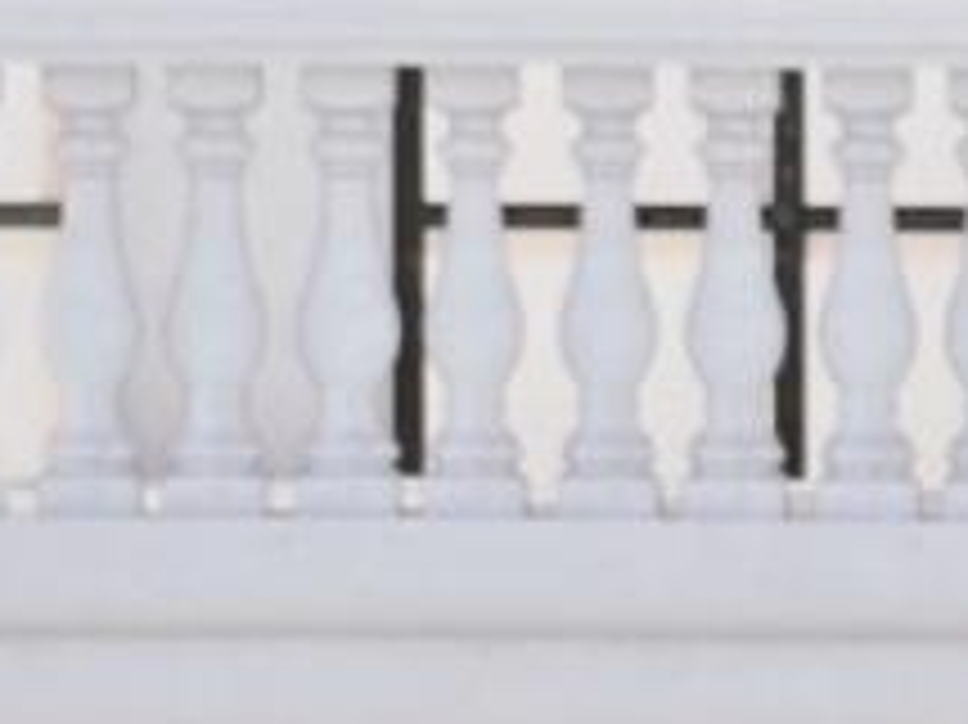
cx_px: 311
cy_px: -746
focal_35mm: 1374
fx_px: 38401
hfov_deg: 1.4
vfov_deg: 1.1
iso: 400
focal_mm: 200
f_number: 2.8
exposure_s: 1/125
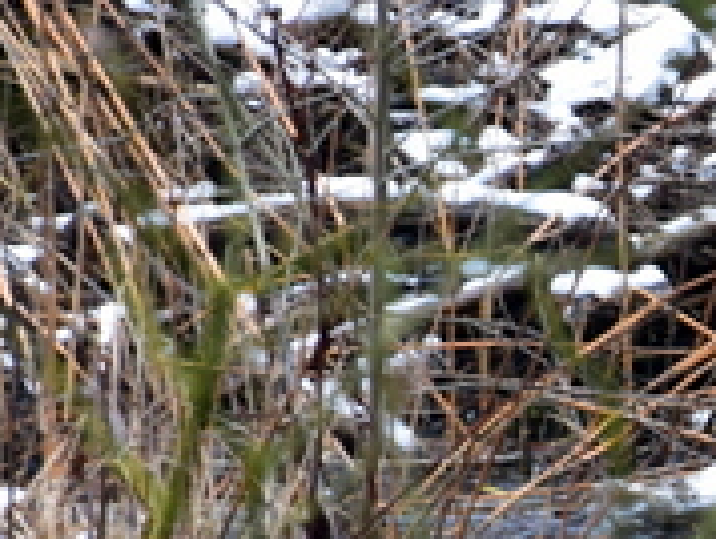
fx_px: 14067
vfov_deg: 2.2
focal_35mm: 679
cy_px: 615
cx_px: 1420
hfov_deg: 2.9
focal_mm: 105
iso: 1400
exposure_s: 1/30
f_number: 7.1
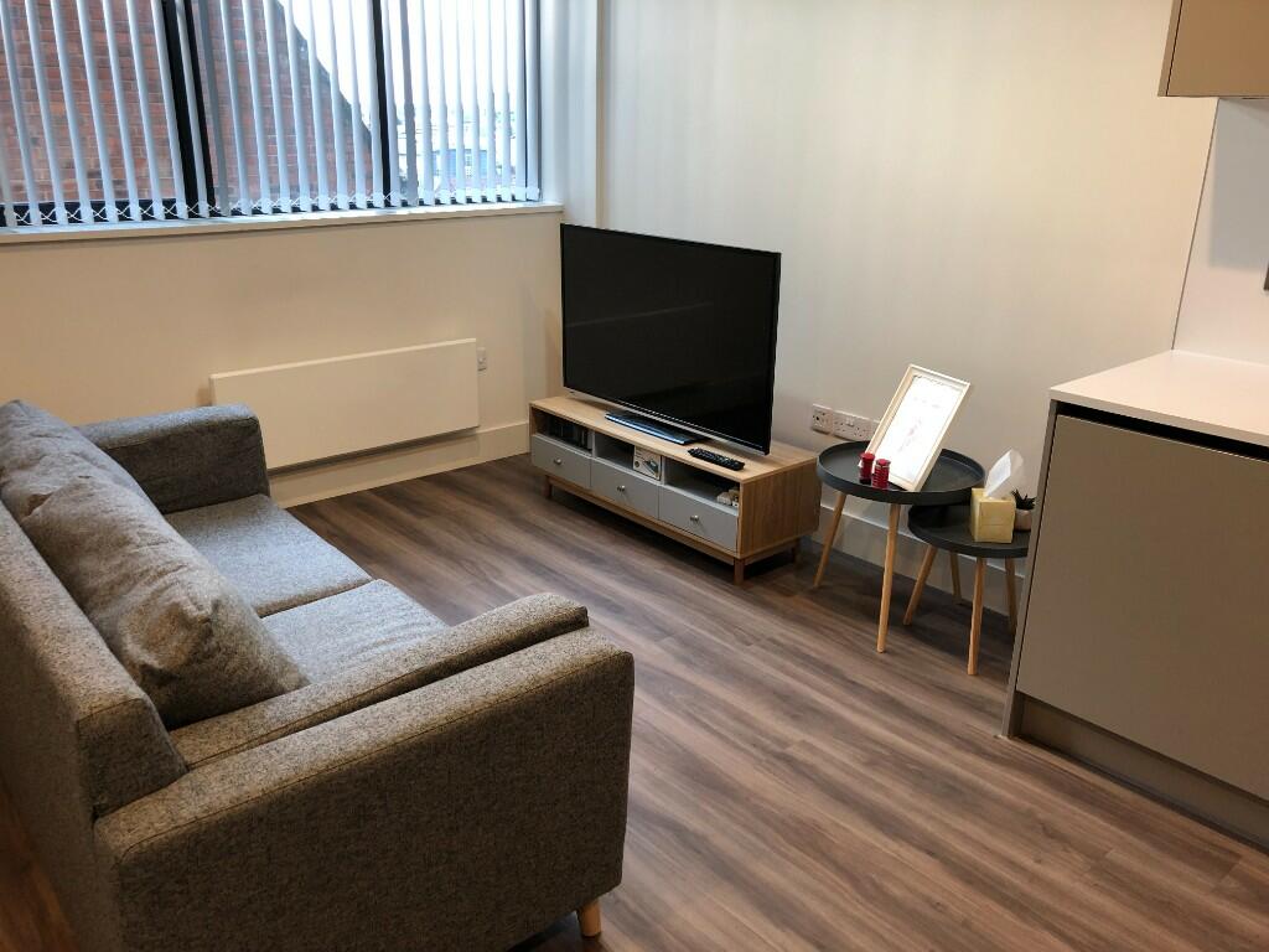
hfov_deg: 63.4
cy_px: 476
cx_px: 634
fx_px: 1026
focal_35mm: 28
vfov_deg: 49.7
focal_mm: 3.99
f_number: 1.8
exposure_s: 1/20
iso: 40
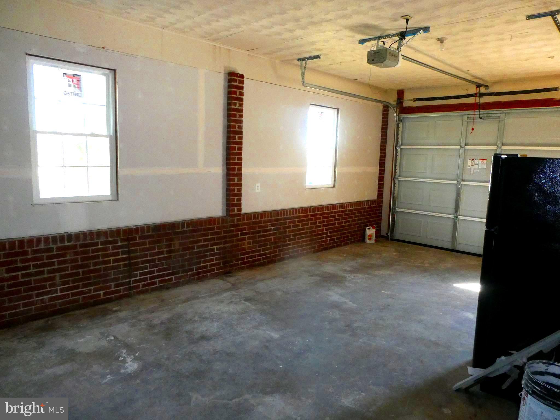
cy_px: 210
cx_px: 280
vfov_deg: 56.8
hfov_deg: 71.6
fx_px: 388
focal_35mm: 24
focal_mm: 4.3
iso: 500
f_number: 3.3
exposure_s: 1/60
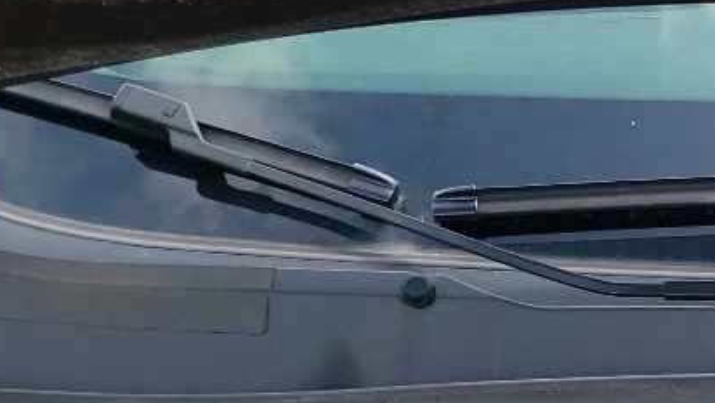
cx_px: 922
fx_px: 2086
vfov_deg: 10.1
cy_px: 825
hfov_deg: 18.2
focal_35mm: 110
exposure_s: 1/909
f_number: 1.5
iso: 50
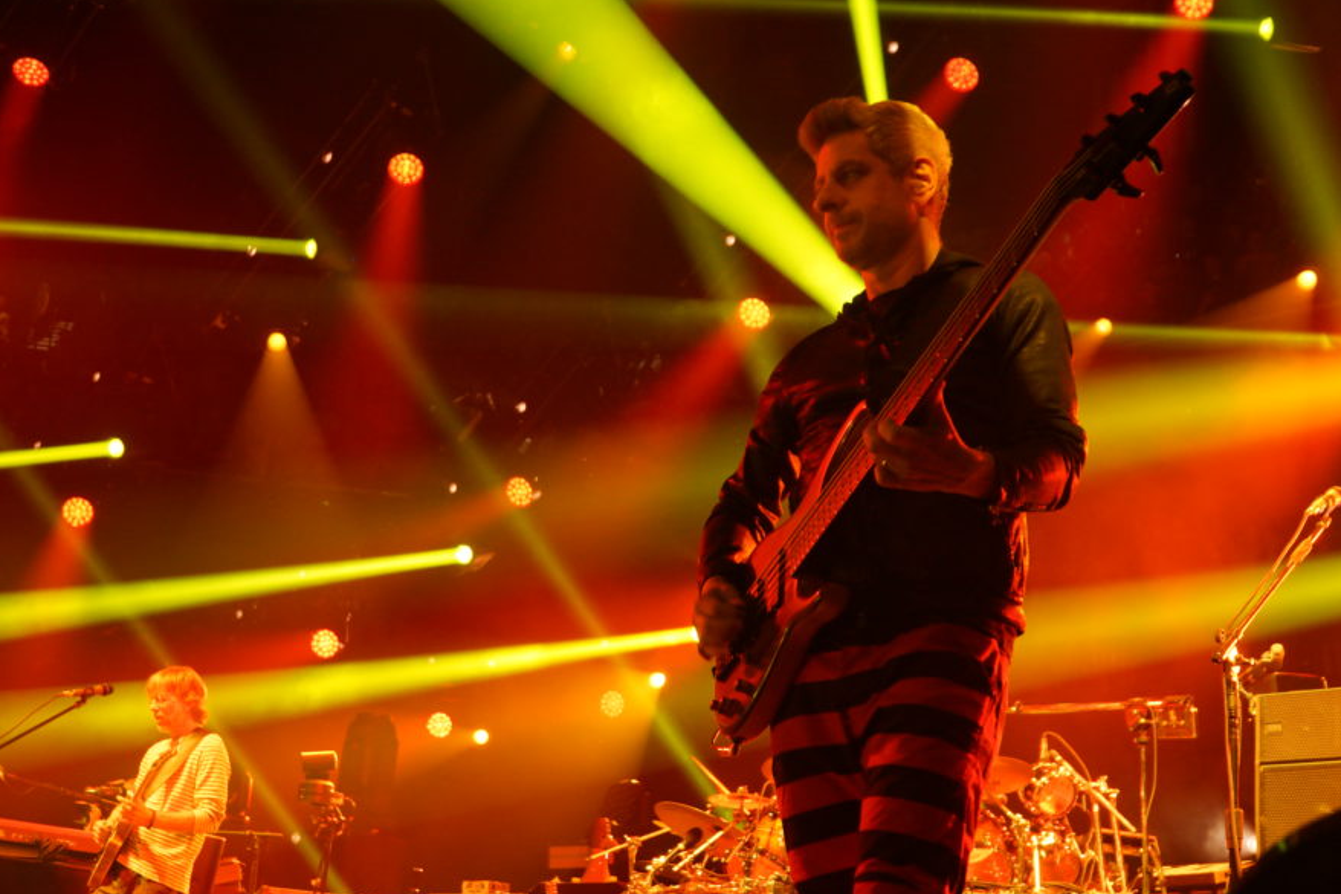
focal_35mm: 40
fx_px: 1490
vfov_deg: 33.4
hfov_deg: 48.5
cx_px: 663
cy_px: 451
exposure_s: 1/60
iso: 1000
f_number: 4
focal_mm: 26
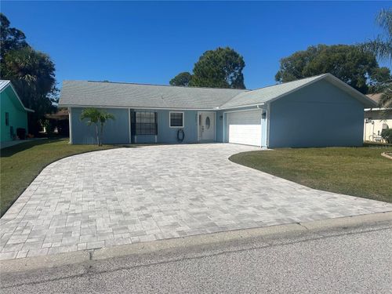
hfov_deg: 67.3
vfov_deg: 53.1
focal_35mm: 26
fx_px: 294
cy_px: 147
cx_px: 196
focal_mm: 5.7
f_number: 1.5
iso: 50
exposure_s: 1/9434
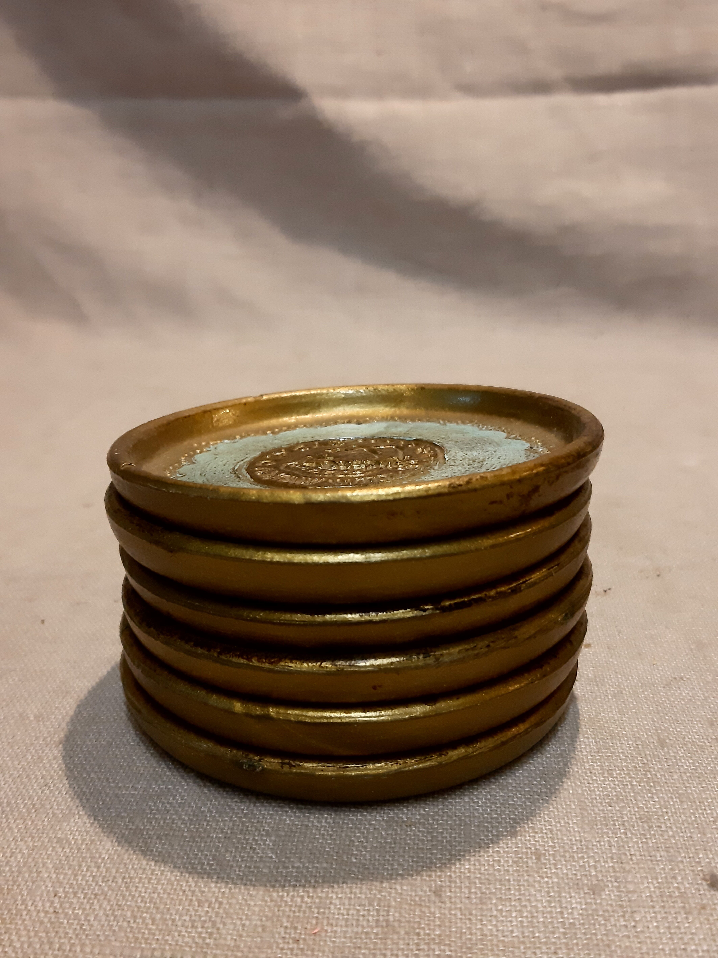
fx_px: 747
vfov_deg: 65.3
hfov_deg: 51.4
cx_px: 359
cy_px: 479
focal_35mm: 27
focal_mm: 3.93
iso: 320
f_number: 1.7
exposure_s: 1/50
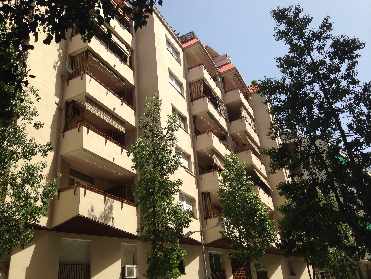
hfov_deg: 55.4
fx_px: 354
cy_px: 140
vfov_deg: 42.9
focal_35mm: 33
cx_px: 186
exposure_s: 1/1323
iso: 50
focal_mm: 4.13
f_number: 2.4
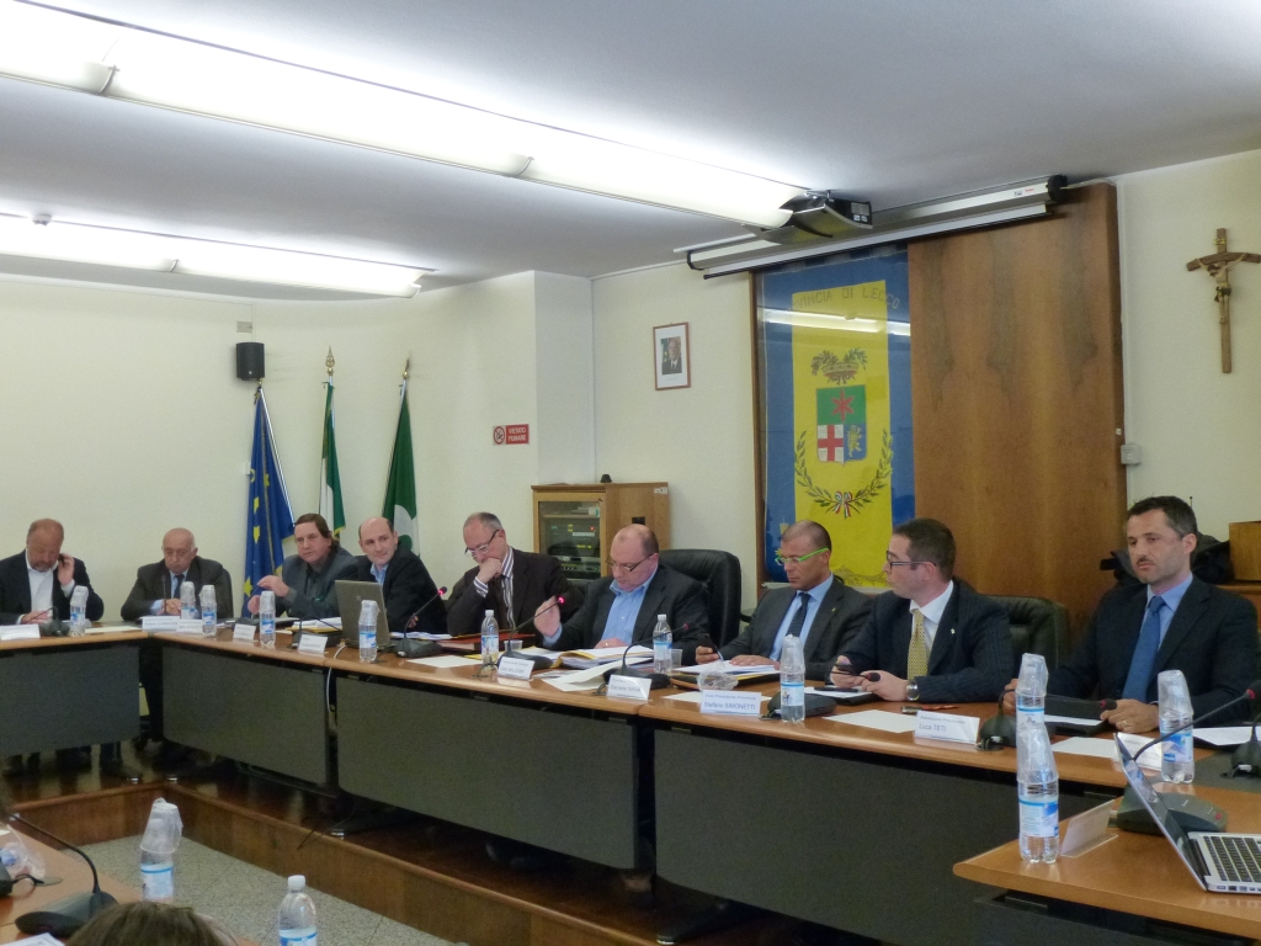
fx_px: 1311
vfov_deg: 39.7
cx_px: 630
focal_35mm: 36
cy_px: 473
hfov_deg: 51.4
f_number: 3.7
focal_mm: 6.4
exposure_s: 1/40
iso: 800
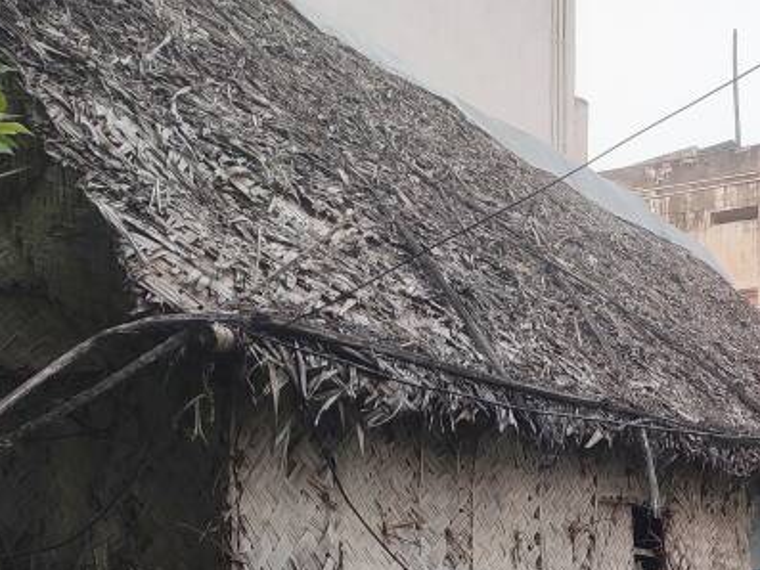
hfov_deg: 29.9
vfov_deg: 22.5
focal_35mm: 63
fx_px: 1384
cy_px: 562
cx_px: 620
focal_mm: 4.74
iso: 137
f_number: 1.79
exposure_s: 1/100
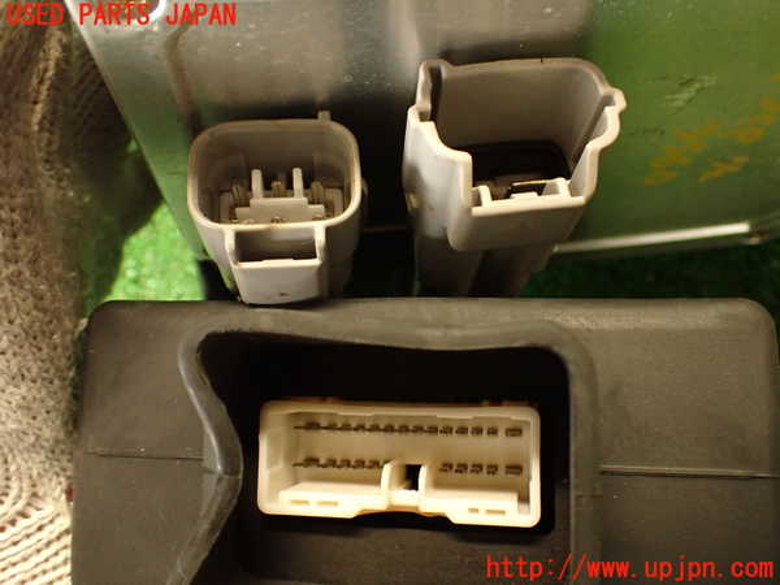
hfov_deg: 56.8
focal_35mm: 32
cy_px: 292
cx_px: 390
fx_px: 721
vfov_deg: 44.2
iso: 640
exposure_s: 1/30
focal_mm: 5.79
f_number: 2.4
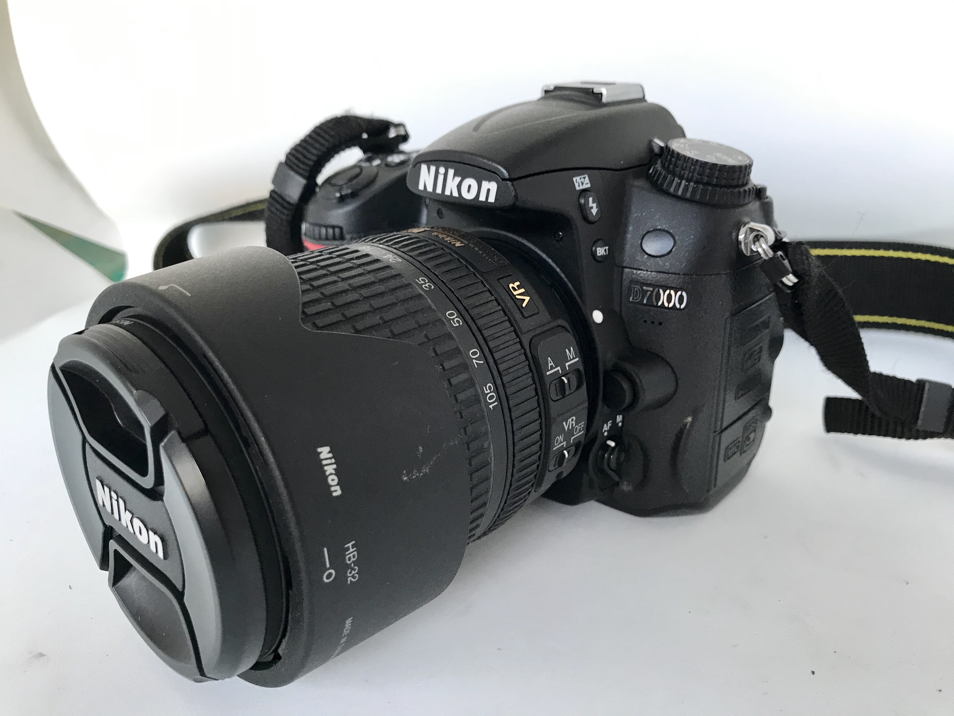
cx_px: 477
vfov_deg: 49.7
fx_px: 772
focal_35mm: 28
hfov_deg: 63.4
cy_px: 358
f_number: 1.8
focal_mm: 3.99
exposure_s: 1/33
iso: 25
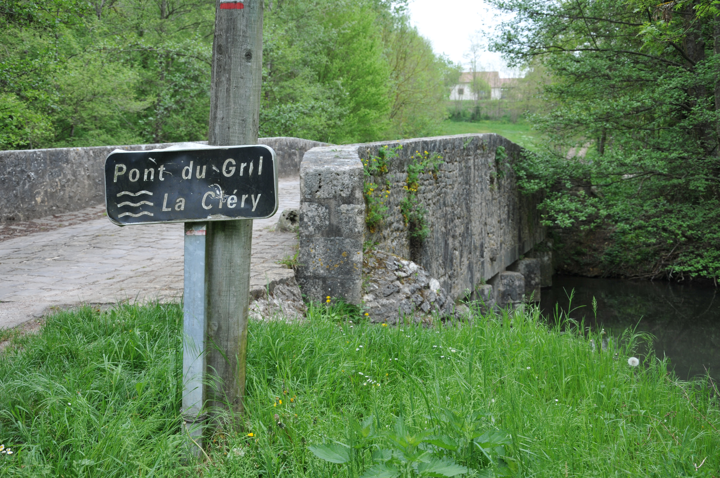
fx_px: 959
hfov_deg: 41.2
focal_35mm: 48
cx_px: 360
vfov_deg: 28.0
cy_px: 239
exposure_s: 1/160
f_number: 6.3
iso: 200
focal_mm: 32
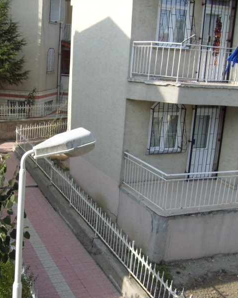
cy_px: 150
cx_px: 63
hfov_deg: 32.2
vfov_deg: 40.3
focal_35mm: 46
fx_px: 405
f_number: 7.1
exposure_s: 1/180
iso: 80
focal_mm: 5.8
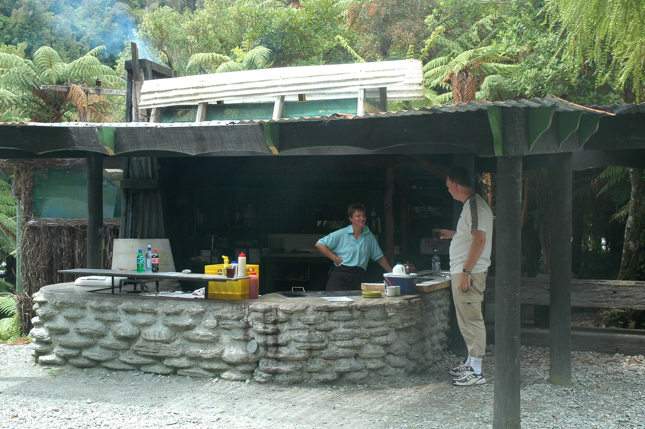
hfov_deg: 38.9
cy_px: 214
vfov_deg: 26.4
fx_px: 913
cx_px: 322
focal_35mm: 51
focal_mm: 34
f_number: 8
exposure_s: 1/60
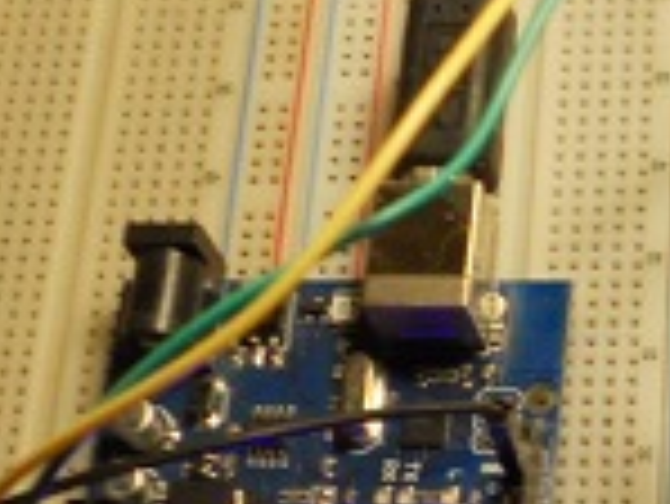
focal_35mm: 129
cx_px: 886
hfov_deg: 14.6
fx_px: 2499
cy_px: 468
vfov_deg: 11.4
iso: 160
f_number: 3.5
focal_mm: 5.8
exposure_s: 1/30
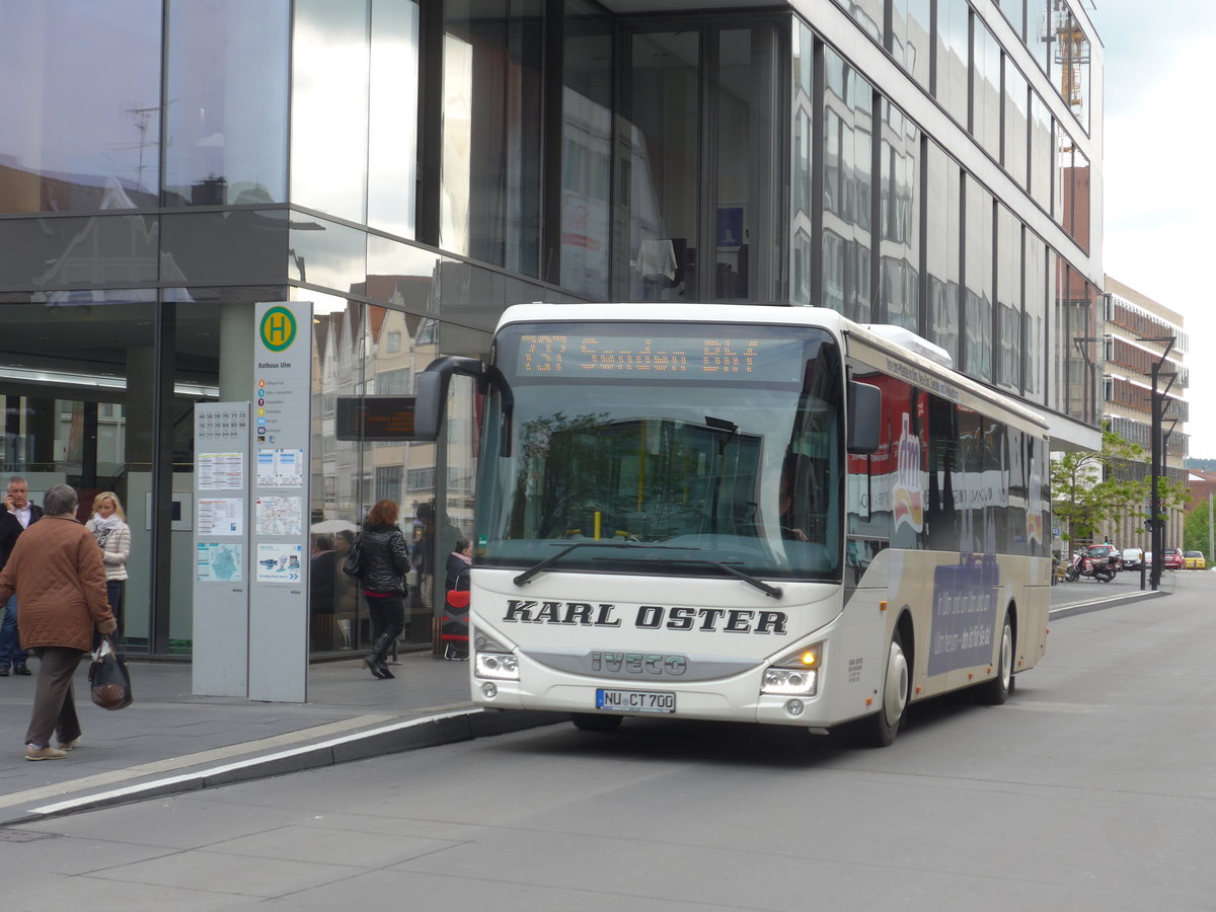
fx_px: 2599
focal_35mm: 74
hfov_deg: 26.3
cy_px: 456
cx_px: 608
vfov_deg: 19.9
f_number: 4.2
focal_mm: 15
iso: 80
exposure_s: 1/125
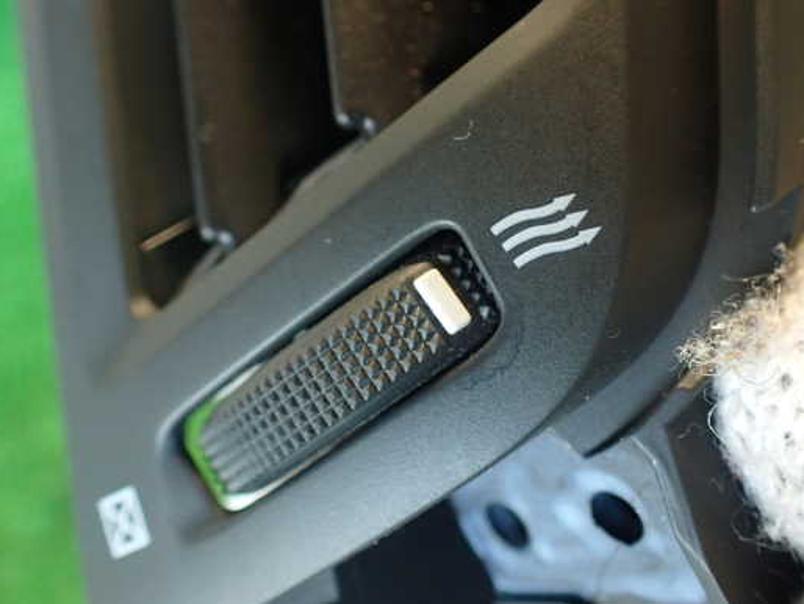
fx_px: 813
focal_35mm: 35
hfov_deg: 52.4
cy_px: 315
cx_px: 461
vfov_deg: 40.7
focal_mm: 5.4
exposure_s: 1/30
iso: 320
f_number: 2.3
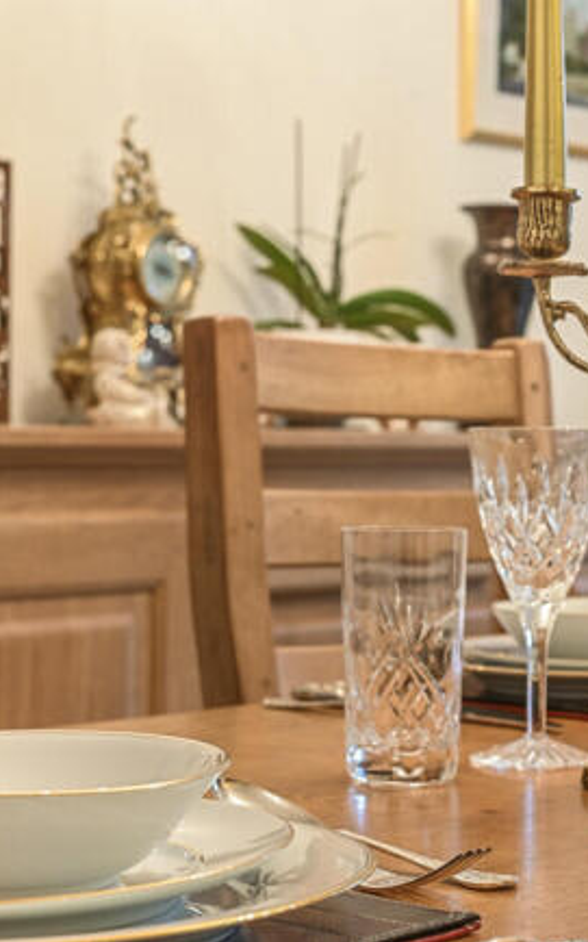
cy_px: 471
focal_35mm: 77
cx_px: 566
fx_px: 1976
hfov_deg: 16.6
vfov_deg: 26.8
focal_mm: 50
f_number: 8
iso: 400
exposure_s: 1.6
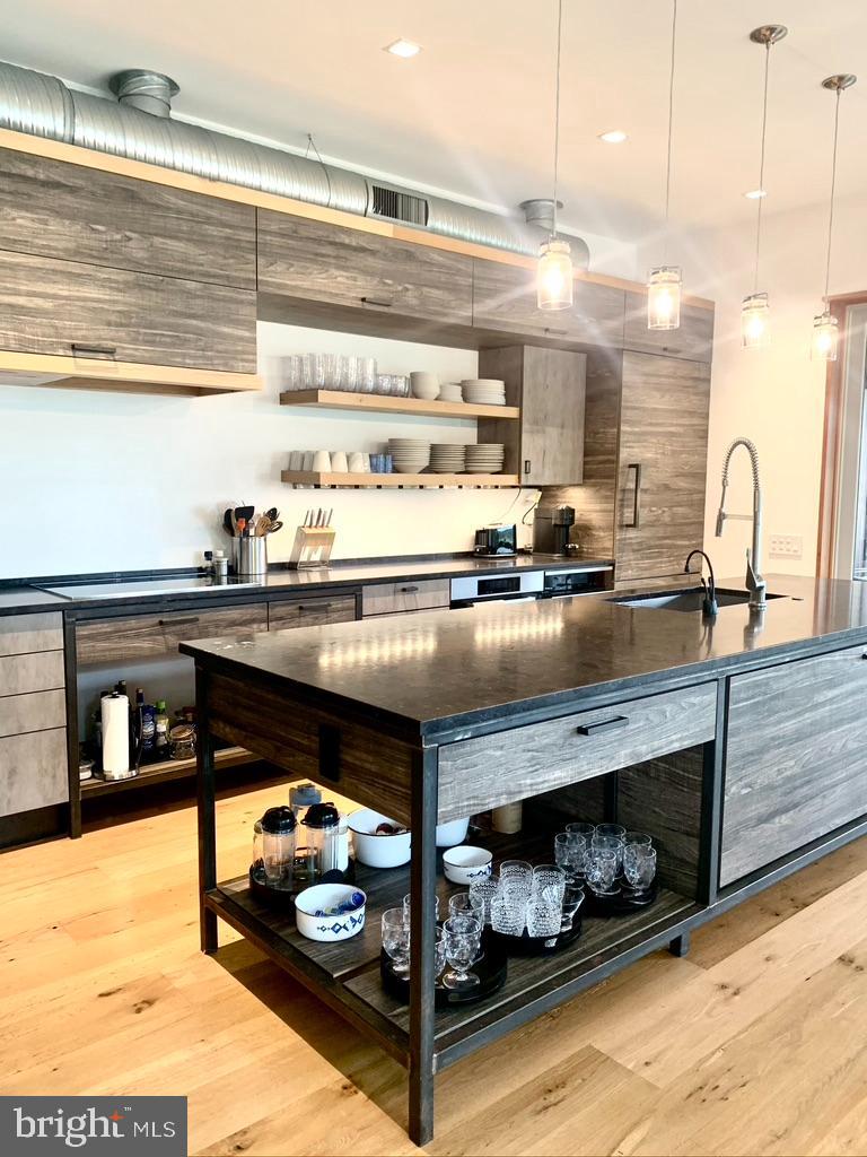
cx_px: 434
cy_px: 578
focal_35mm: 26
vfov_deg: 67.3
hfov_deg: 53.1
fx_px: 868
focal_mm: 4.25
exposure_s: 1/60
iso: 125
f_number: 1.8
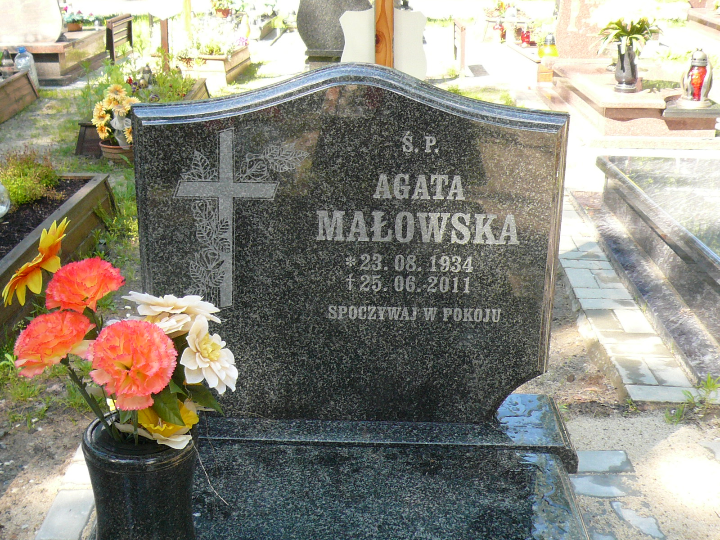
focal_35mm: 45
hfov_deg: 42.1
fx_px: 936
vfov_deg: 32.2
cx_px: 360
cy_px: 270
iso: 100
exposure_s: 1/160
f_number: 2.9
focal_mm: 4.9
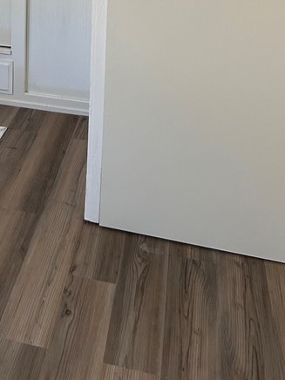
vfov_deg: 28.1
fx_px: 670
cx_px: -21
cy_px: -62
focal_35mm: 61
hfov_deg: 22.8
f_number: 1.5
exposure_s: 1/121
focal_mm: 5.7
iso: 125
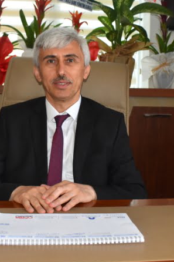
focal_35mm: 50
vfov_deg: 39.6
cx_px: 75
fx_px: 363
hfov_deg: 26.9
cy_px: 124
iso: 800
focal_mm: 20
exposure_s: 1/100
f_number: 5
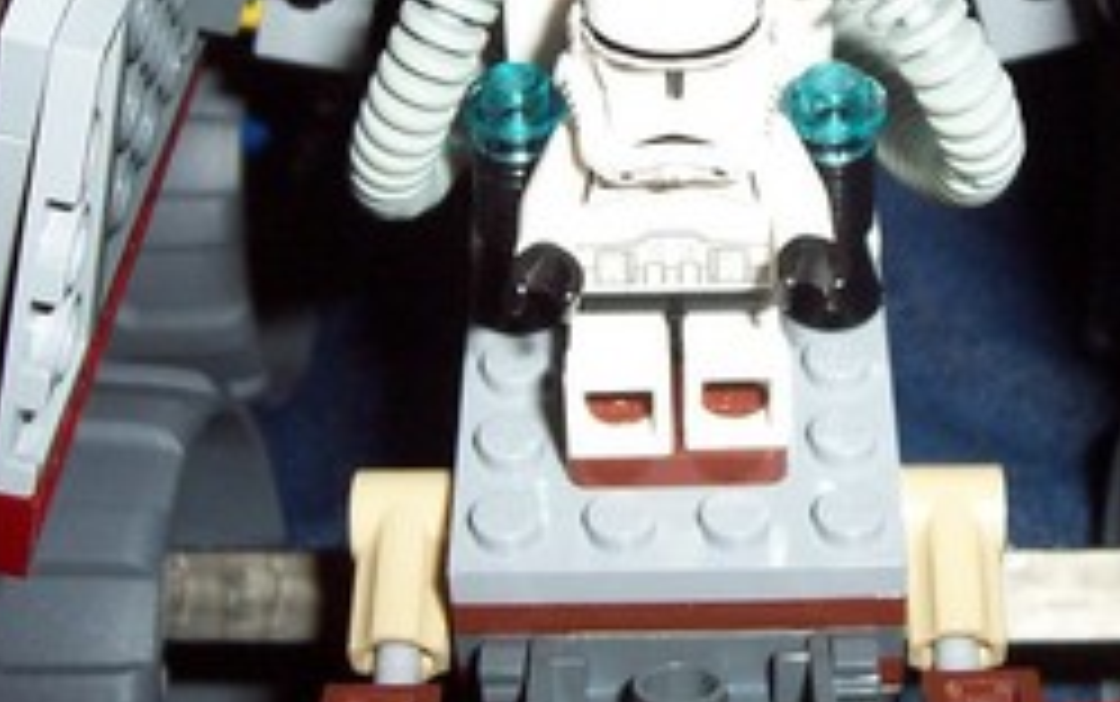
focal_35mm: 80
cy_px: 128
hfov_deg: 25.6
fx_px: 2444
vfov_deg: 16.2
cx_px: 792
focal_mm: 5.6
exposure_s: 1/60
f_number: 2.8
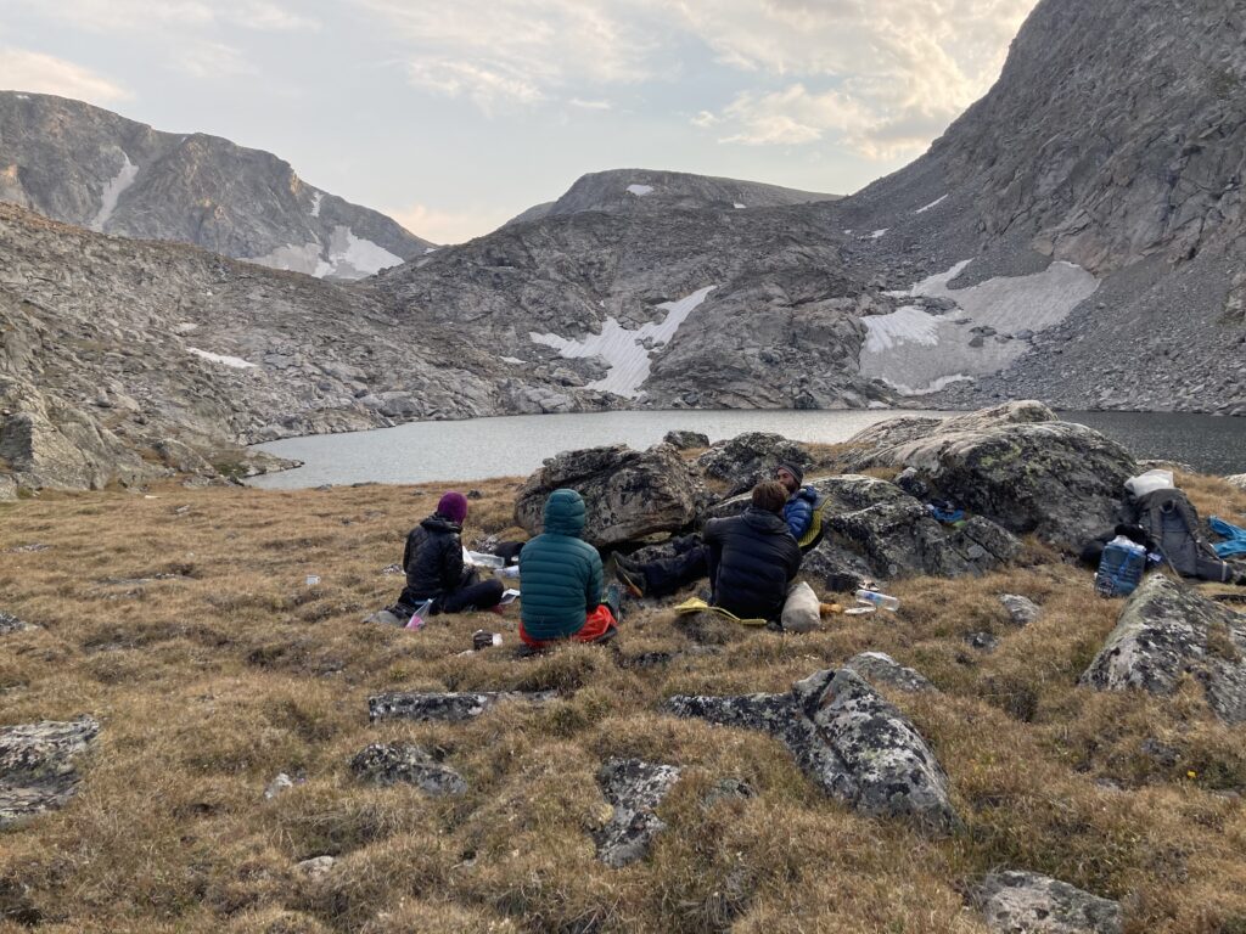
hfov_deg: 63.4
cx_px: 623
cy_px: 467
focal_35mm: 28
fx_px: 1008
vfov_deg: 49.7
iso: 20
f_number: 1.8
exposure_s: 1/1156
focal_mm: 3.99
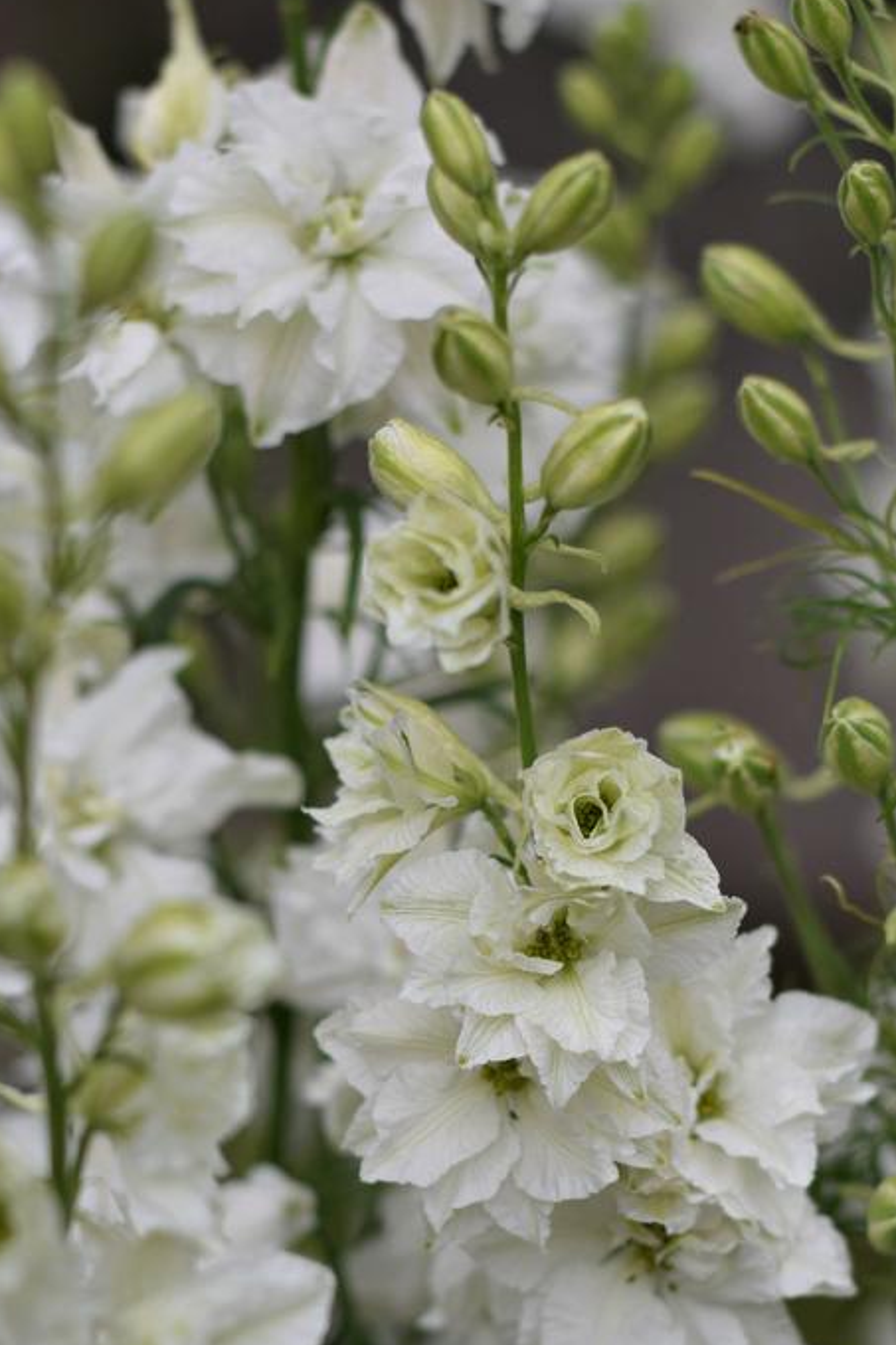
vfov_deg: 18.1
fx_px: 4220
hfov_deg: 12.1
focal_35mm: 113
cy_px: 892
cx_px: 406
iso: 140
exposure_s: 1/1250
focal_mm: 50
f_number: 3.2
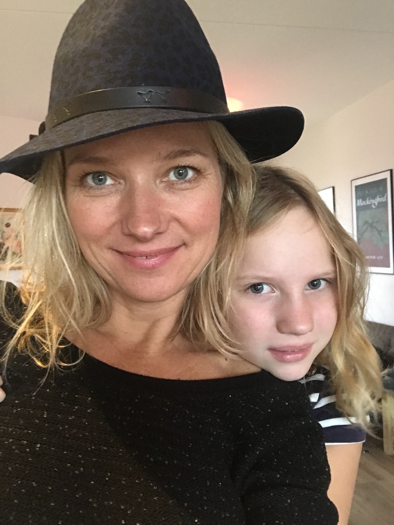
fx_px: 485
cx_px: 197
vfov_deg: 56.8
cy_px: 262
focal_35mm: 32
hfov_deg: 44.2
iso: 200
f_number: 2.2
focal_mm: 2.87
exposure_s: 1/17
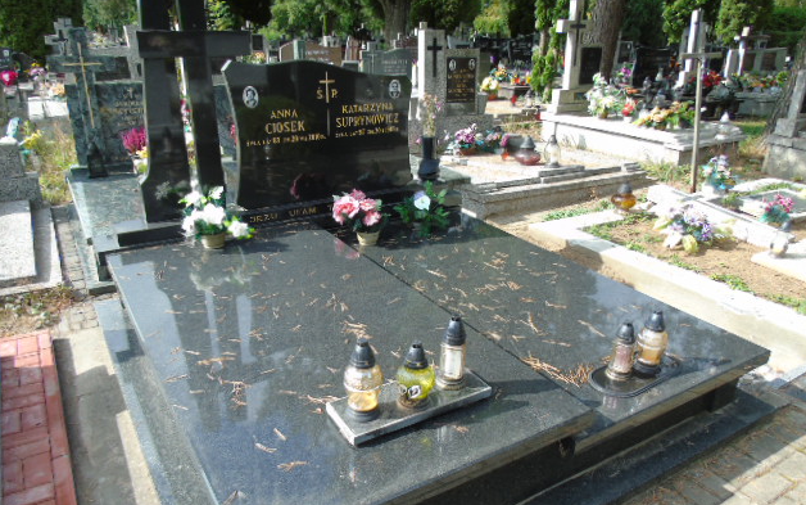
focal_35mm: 27
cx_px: 407
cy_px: 293
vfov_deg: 45.9
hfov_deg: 68.4
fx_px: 593
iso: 80
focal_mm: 4.4
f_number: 3.4
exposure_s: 1/250
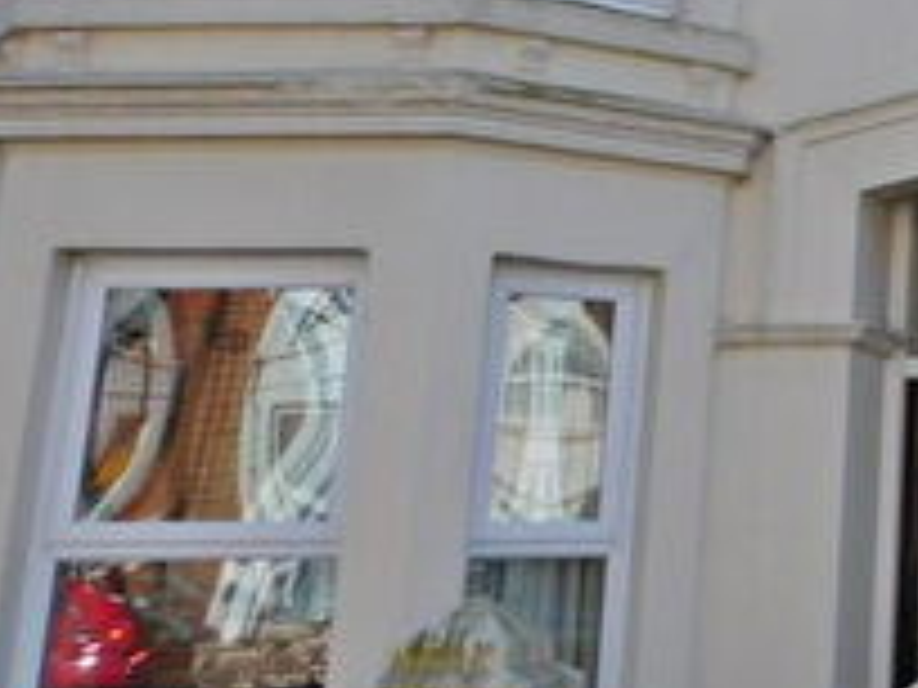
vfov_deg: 18.2
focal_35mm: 79
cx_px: 1490
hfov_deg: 20.2
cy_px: -7
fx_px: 2095
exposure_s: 1/1250
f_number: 3
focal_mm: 4
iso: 125
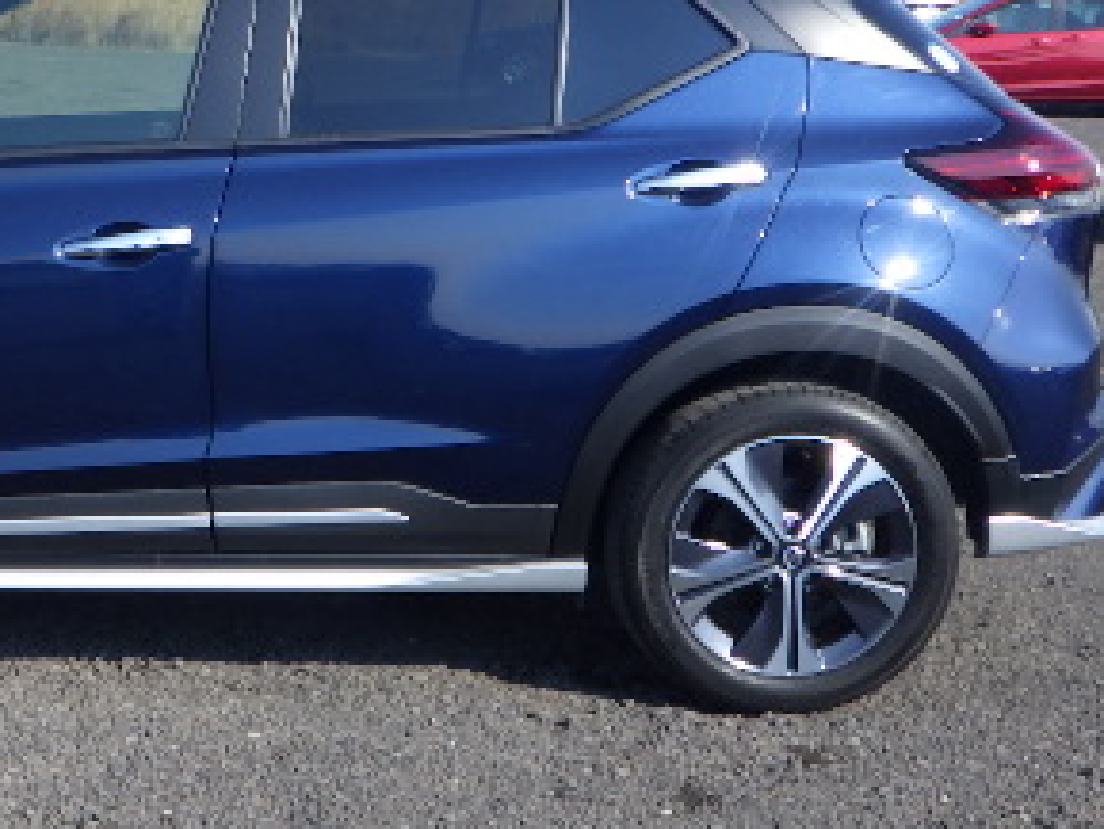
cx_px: 134
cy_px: 420
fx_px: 1978
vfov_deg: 23.7
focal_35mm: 62
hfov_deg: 30.0
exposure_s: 1/640
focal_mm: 5
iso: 125
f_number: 4.2
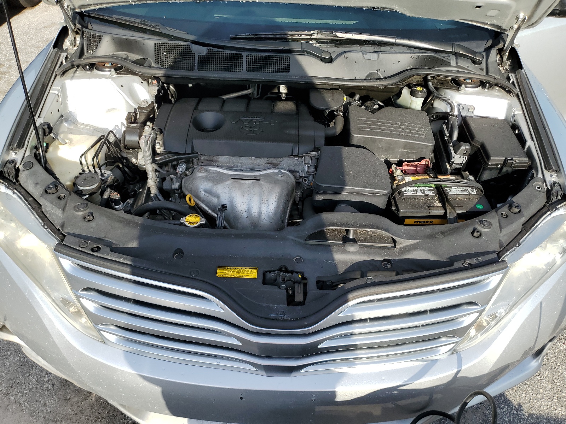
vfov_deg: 53.1
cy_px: 212
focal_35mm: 26
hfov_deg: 67.3
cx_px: 283
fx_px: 425
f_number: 1.5
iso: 50
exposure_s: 1/1667
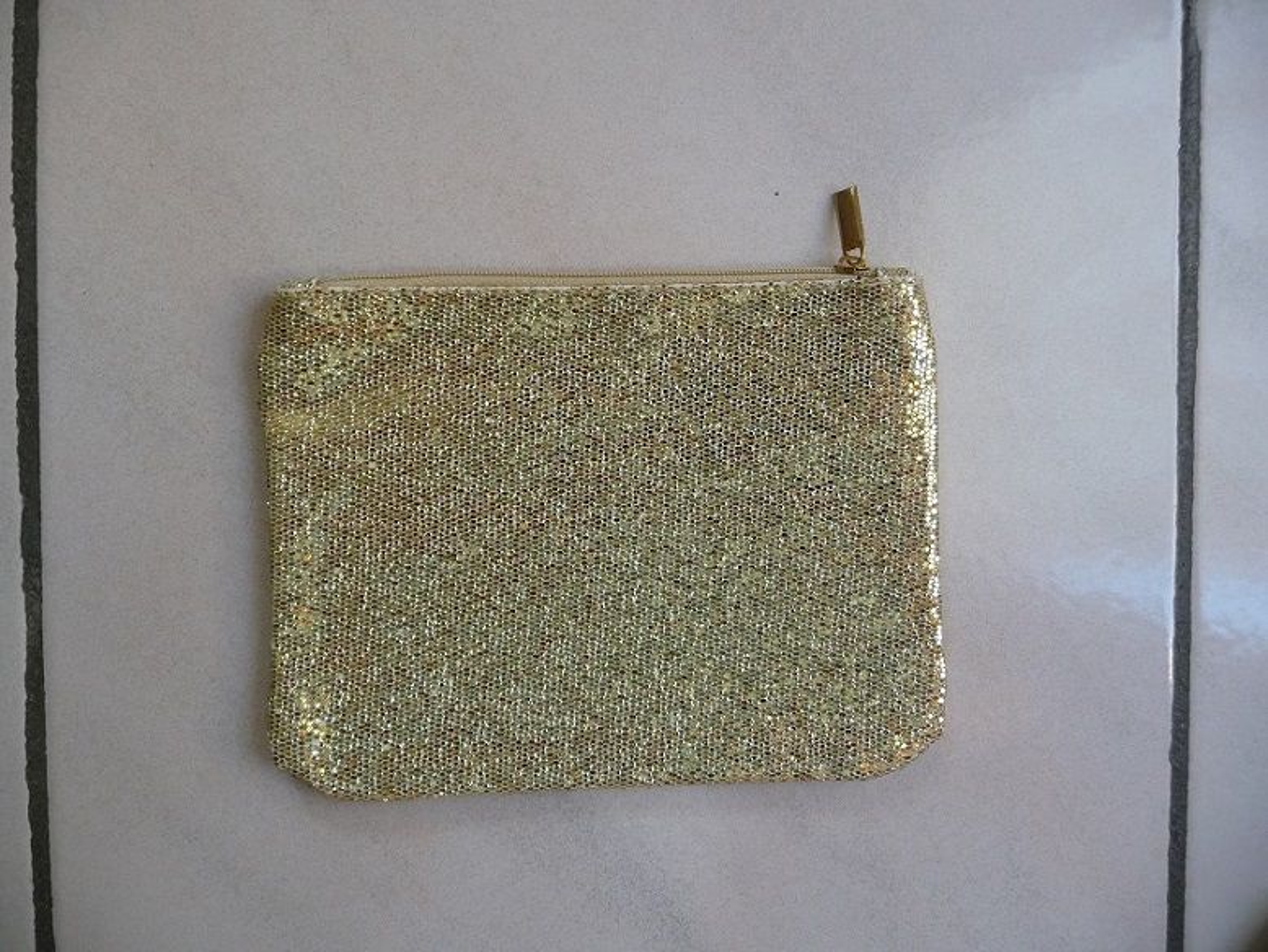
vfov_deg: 49.8
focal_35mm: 28
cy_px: 476
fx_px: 1026
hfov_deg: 63.4
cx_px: 634
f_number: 3.3
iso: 200
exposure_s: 1/30
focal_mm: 4.7
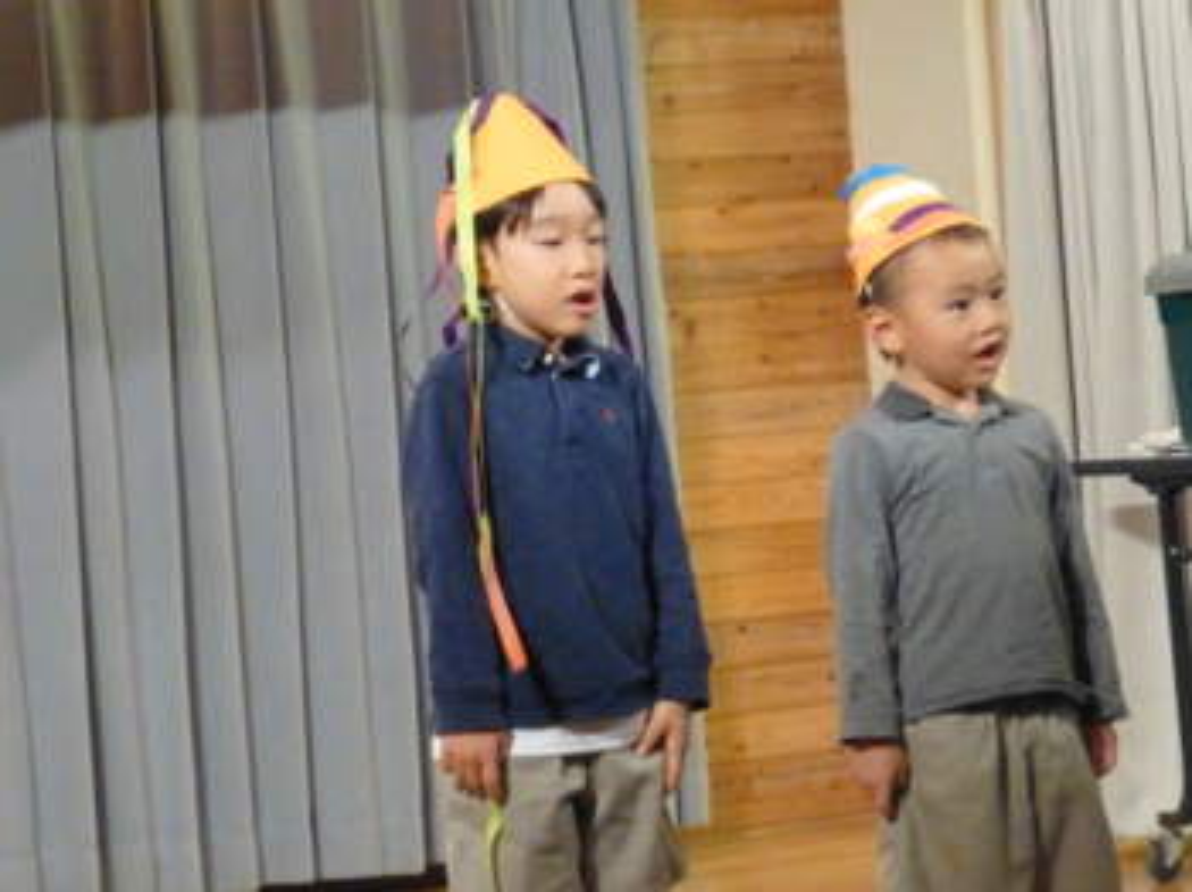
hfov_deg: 11.6
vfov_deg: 8.7
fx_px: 5850
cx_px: 596
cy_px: 446
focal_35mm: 170
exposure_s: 1/80
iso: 2000
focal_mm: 27.6
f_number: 5.4
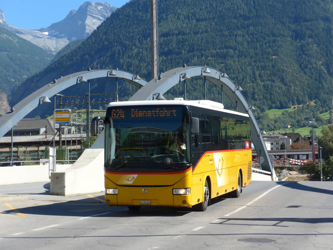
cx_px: 166
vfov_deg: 17.2
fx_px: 827
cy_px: 125
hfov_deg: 22.8
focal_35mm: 86
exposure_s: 1/400
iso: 80
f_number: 4.5
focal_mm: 17
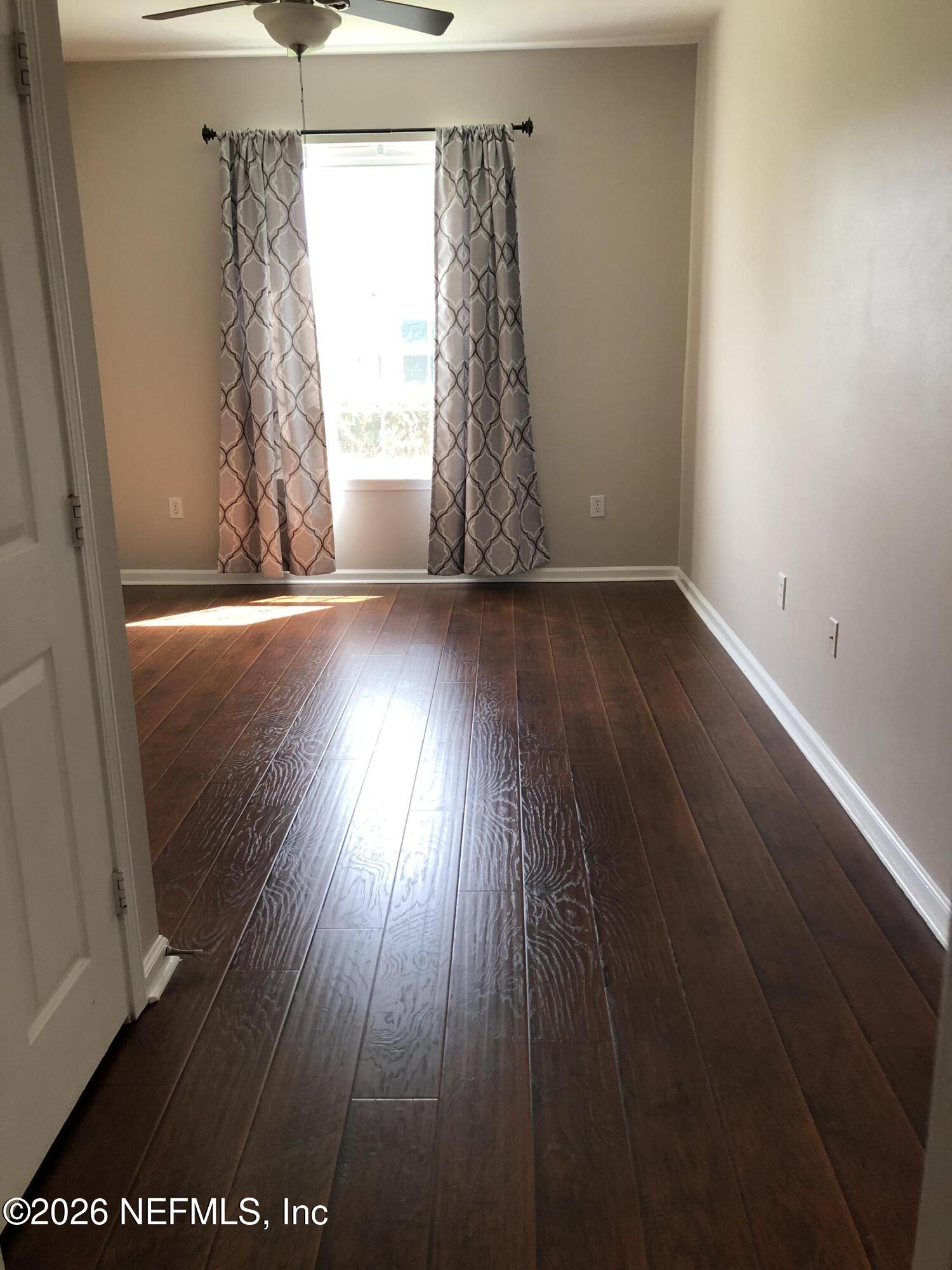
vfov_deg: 63.4
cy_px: 635
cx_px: 476
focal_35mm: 28
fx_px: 1027
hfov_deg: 49.7
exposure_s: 1/30
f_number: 1.8
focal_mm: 3.99
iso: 20
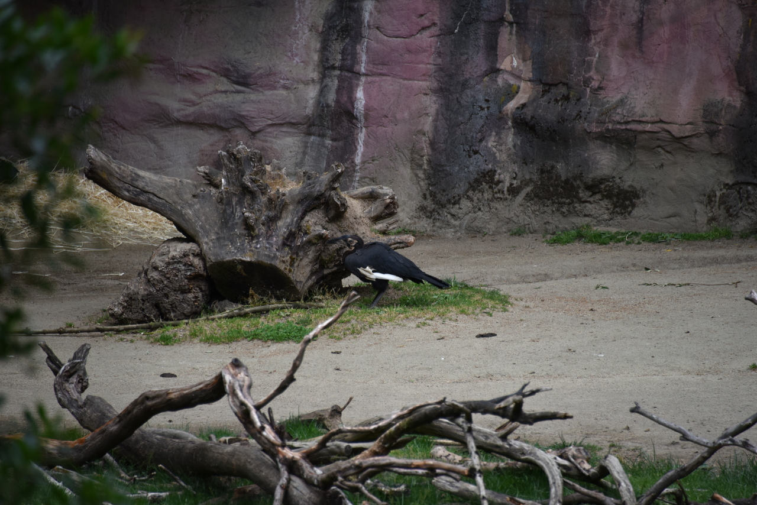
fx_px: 6309
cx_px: 378
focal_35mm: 300
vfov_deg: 4.6
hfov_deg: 6.9
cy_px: 252
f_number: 5.6
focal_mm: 300
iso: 360
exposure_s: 1/640
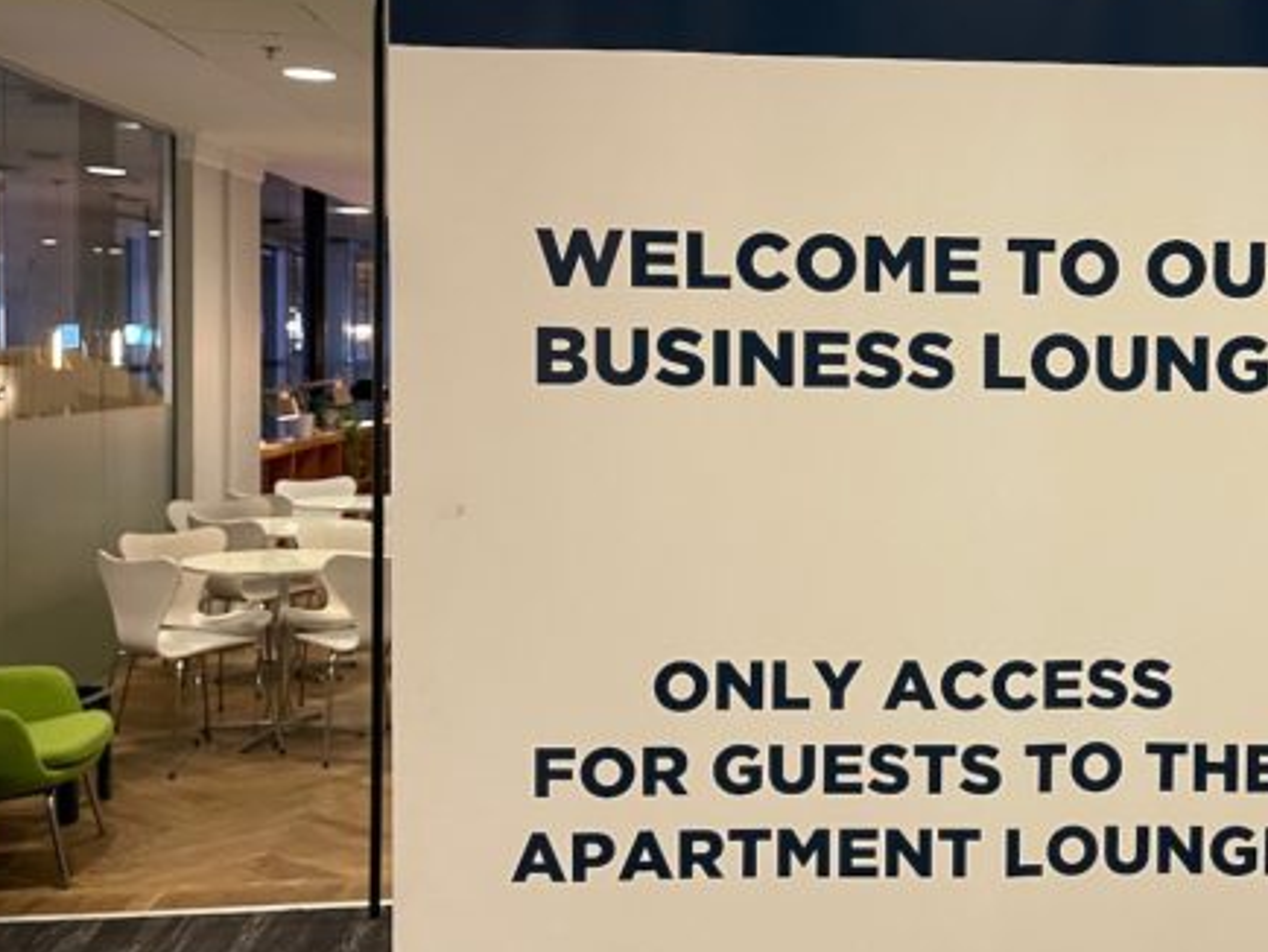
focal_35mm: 46
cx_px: 1037
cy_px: 426
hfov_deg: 39.4
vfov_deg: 31.5
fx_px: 1686
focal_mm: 5.1
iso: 200
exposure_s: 1/49
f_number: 1.6
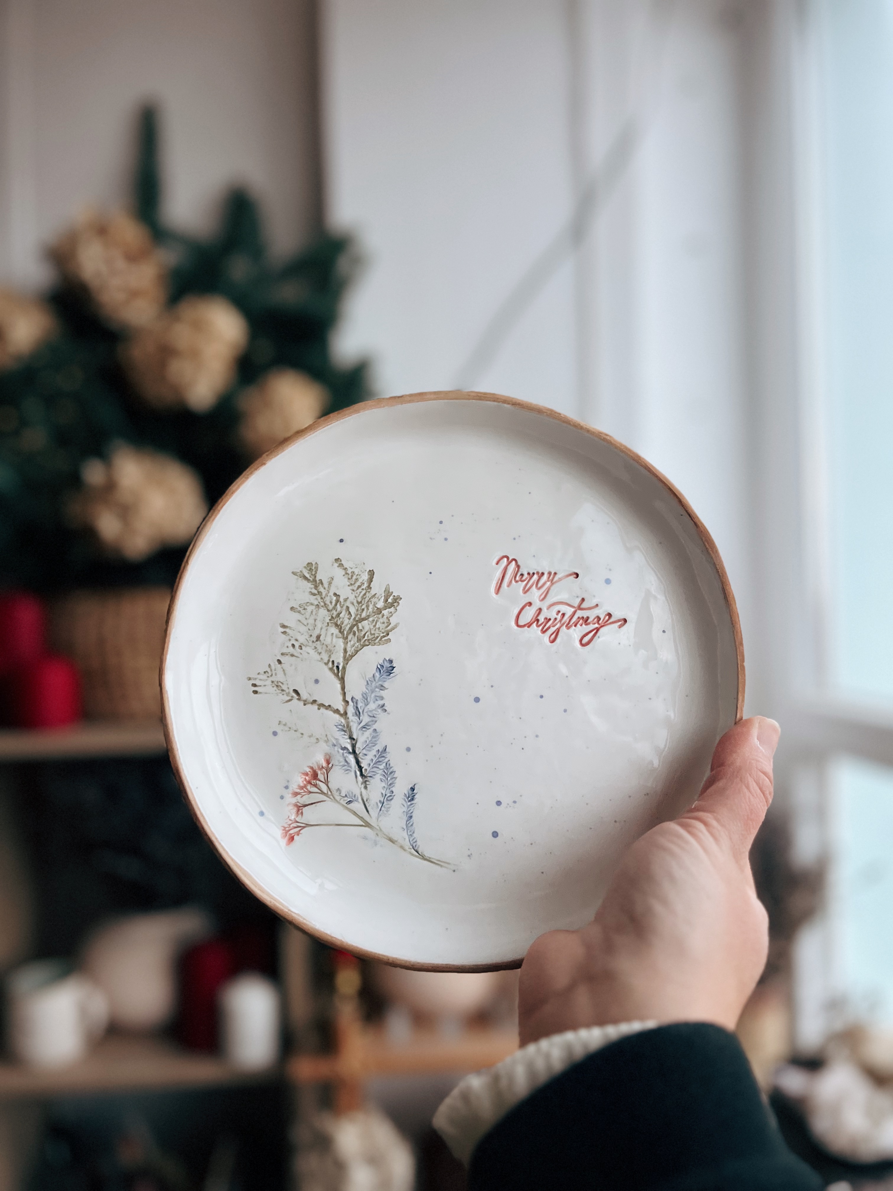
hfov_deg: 53.1
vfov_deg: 67.3
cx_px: 446
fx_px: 894
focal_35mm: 26
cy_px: 596
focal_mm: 5.7
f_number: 1.5
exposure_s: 1/60
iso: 500
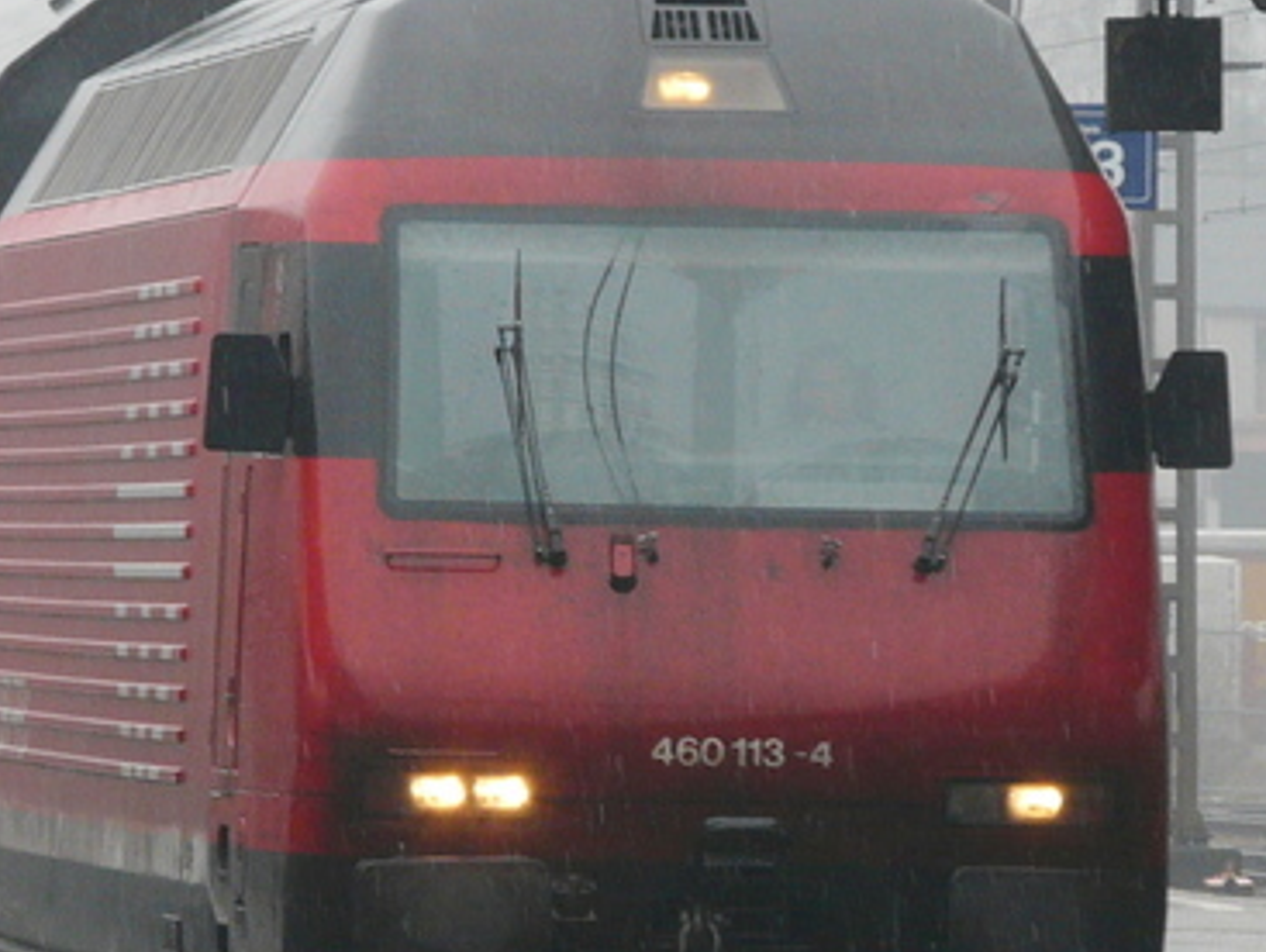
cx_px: 583
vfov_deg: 2.2
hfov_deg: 3.0
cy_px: 438
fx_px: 24308
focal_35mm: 664
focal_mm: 40
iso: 100
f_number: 4
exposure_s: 1/250
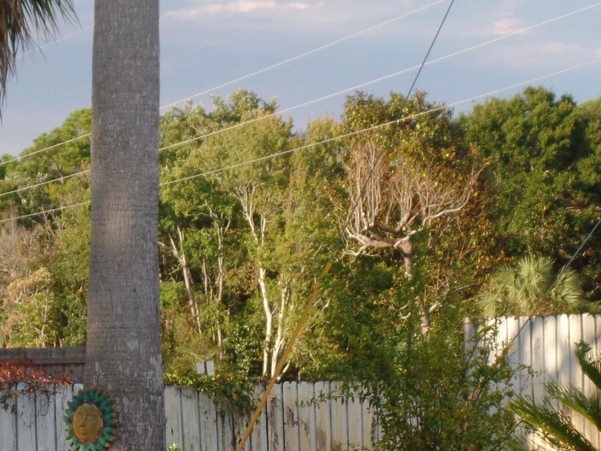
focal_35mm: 152
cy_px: 459
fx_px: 2640
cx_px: 196
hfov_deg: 13.0
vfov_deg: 9.7
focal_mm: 9.2
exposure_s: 1/350
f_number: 3.4
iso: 80
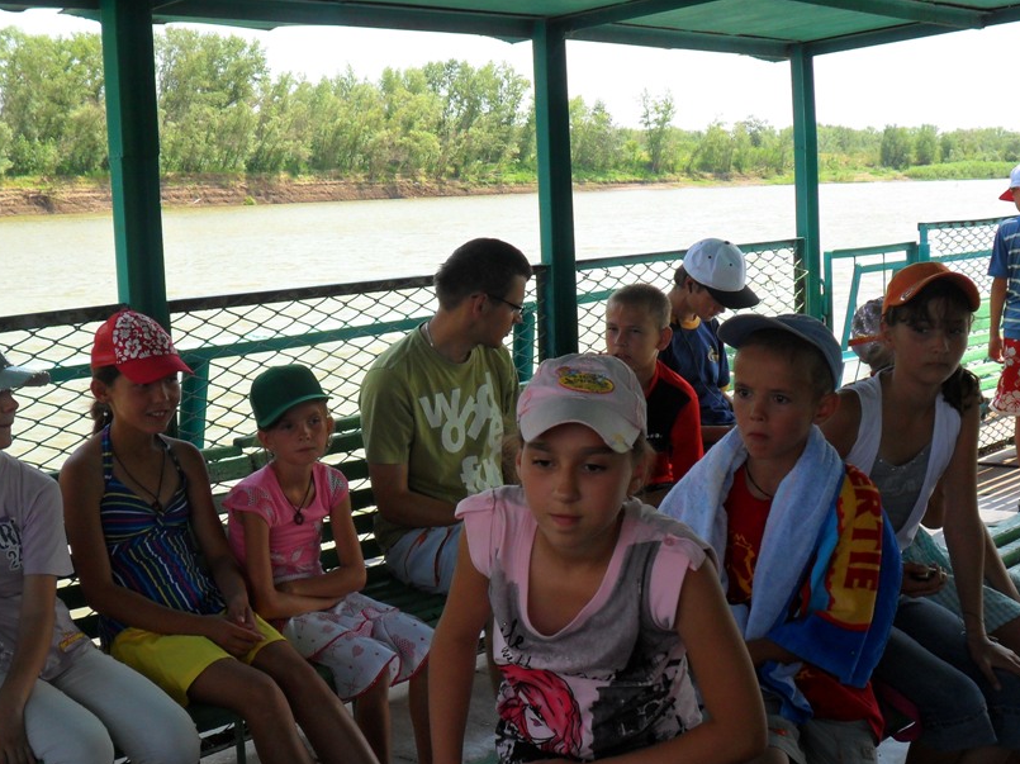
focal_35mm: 56
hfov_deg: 34.3
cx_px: 450
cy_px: 404
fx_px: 1649
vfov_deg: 26.1
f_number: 4.5
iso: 100
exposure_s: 1/250
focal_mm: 7.8
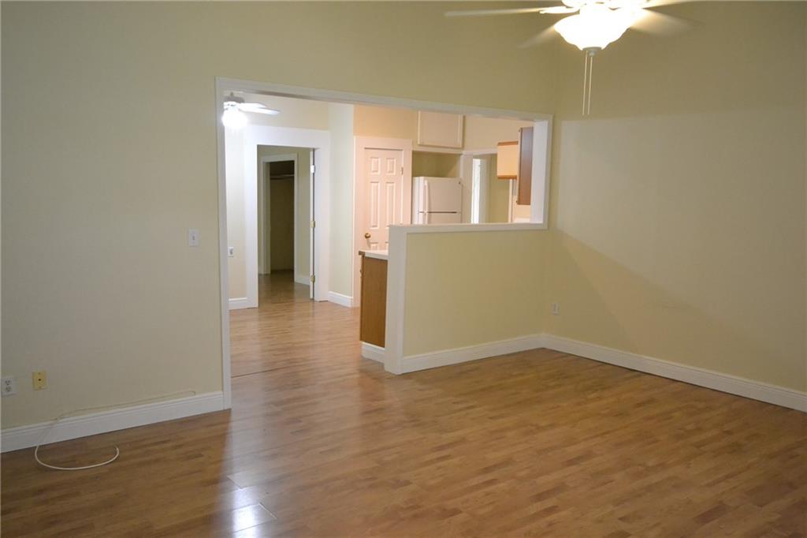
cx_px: 404
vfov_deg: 43.6
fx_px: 672
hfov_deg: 61.9
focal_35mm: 30
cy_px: 269
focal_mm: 20
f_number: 5.6
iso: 3200
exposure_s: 1/50
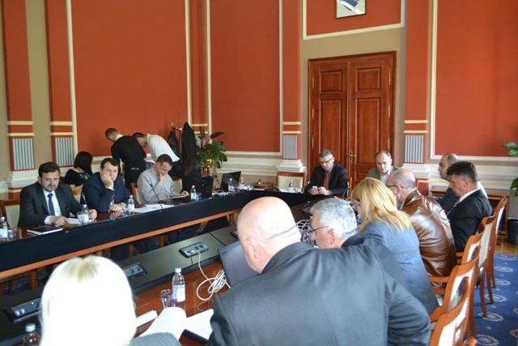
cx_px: 259
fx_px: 432
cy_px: 173
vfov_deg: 43.6
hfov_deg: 61.9
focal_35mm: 30
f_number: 3.8
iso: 1400
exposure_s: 1/60
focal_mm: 20
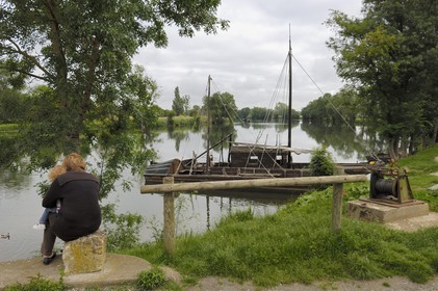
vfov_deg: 47.9
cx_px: 219
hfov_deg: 67.4
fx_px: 328
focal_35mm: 27
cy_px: 146
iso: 100
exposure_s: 1/100
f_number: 8.5
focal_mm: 18
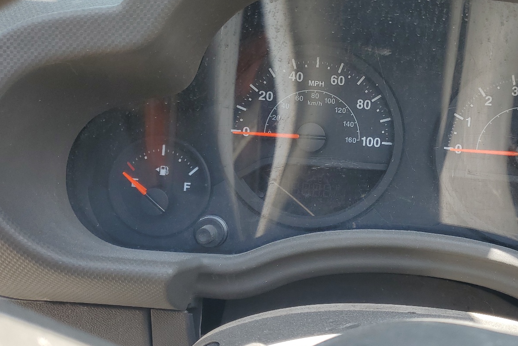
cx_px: 353
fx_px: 532
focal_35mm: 37
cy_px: 135
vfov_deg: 35.8
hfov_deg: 50.8
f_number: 1.5
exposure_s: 1/588
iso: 50
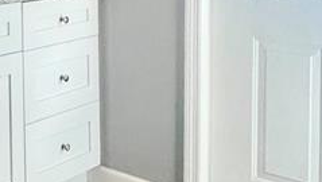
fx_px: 607
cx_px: -150
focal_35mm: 71
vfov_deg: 16.1
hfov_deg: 24.0
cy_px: -62
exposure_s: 1/120
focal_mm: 1.57
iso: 80
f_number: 1.8
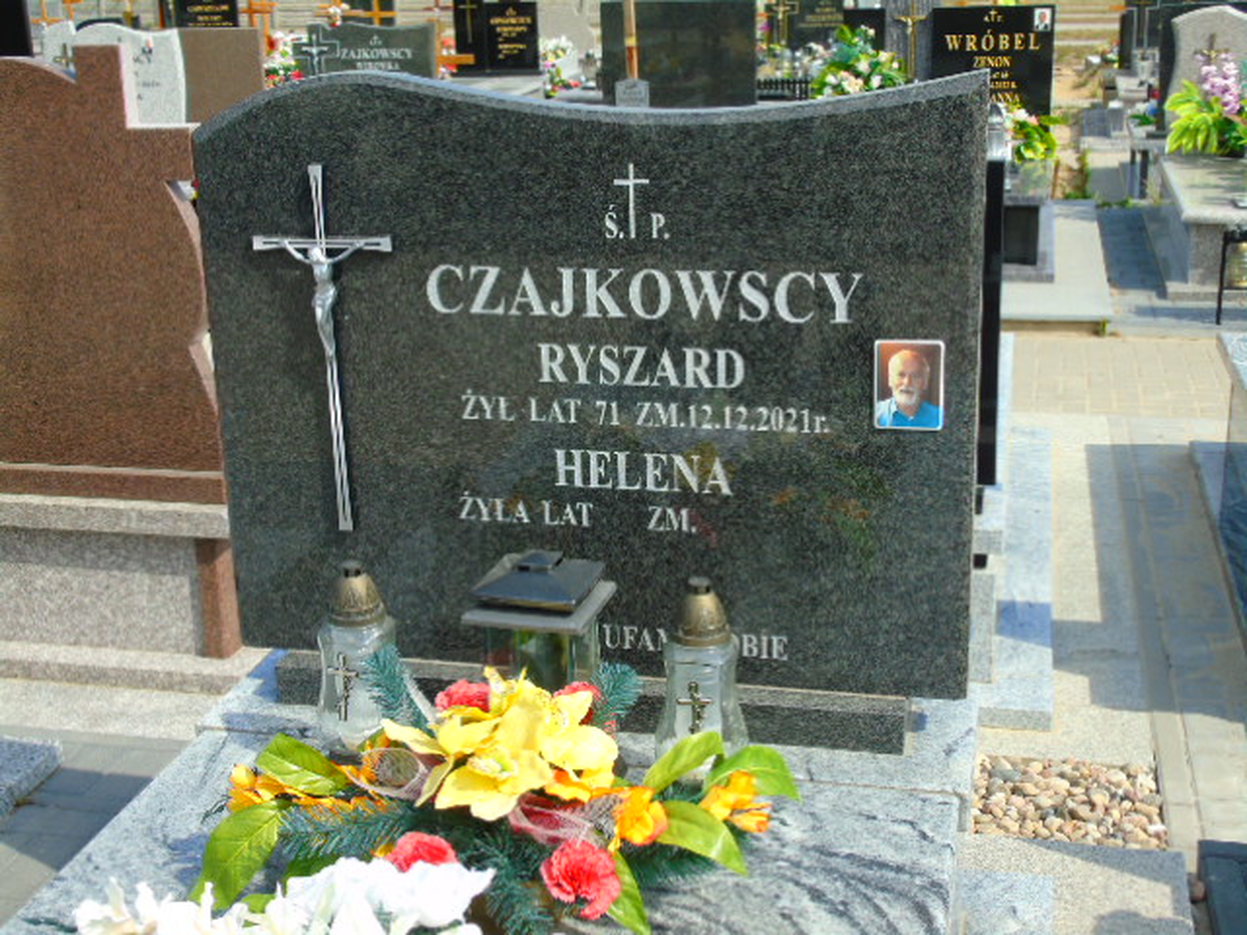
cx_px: 624
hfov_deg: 41.2
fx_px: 1657
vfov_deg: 31.5
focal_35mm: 46
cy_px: 468
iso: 80
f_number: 4.1
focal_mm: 8.2
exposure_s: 1/500
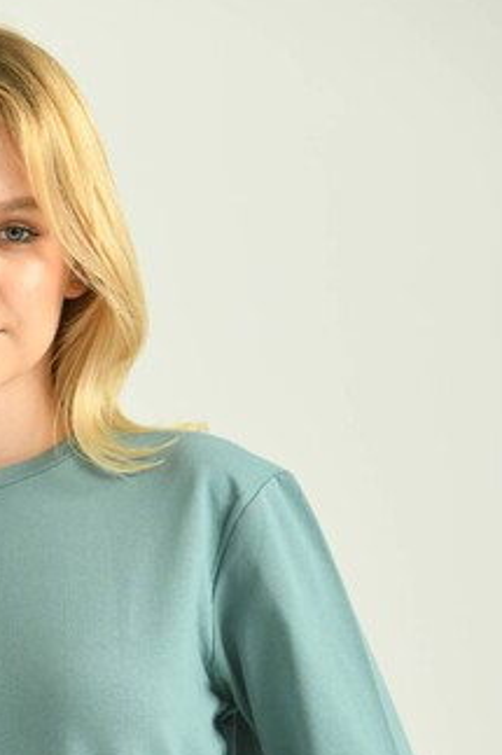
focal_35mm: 372
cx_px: 9
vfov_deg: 5.5
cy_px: 767
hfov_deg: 3.7
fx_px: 7789
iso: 125
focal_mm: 160
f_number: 5.6
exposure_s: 1/160
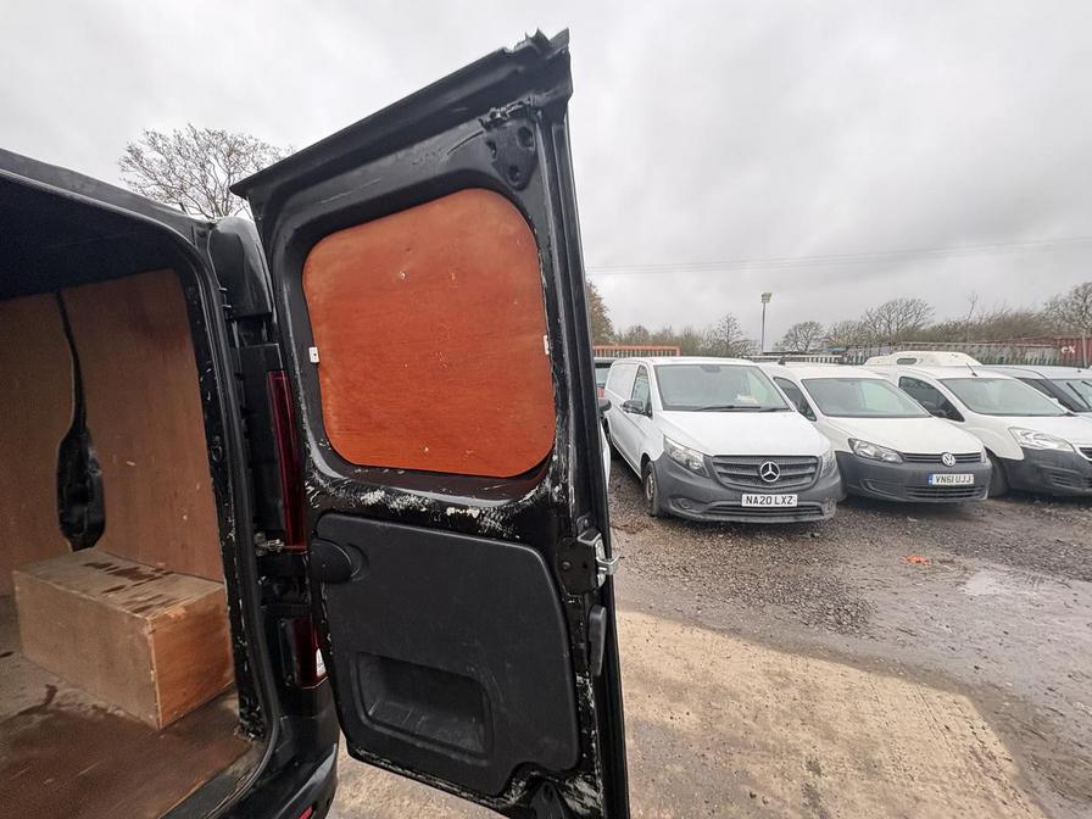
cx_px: 546
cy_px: 410
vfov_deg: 85.7
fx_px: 442
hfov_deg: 102.1
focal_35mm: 14
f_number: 2.2
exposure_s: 1/99
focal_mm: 2.22
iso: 100
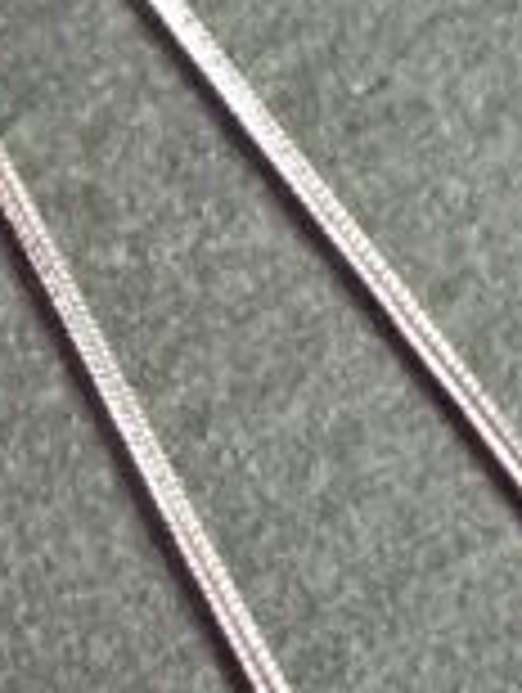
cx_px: 135
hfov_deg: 7.2
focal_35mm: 207
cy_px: 486
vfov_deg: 9.5
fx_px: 4151
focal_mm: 4
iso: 640
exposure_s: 1/33
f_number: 1.8
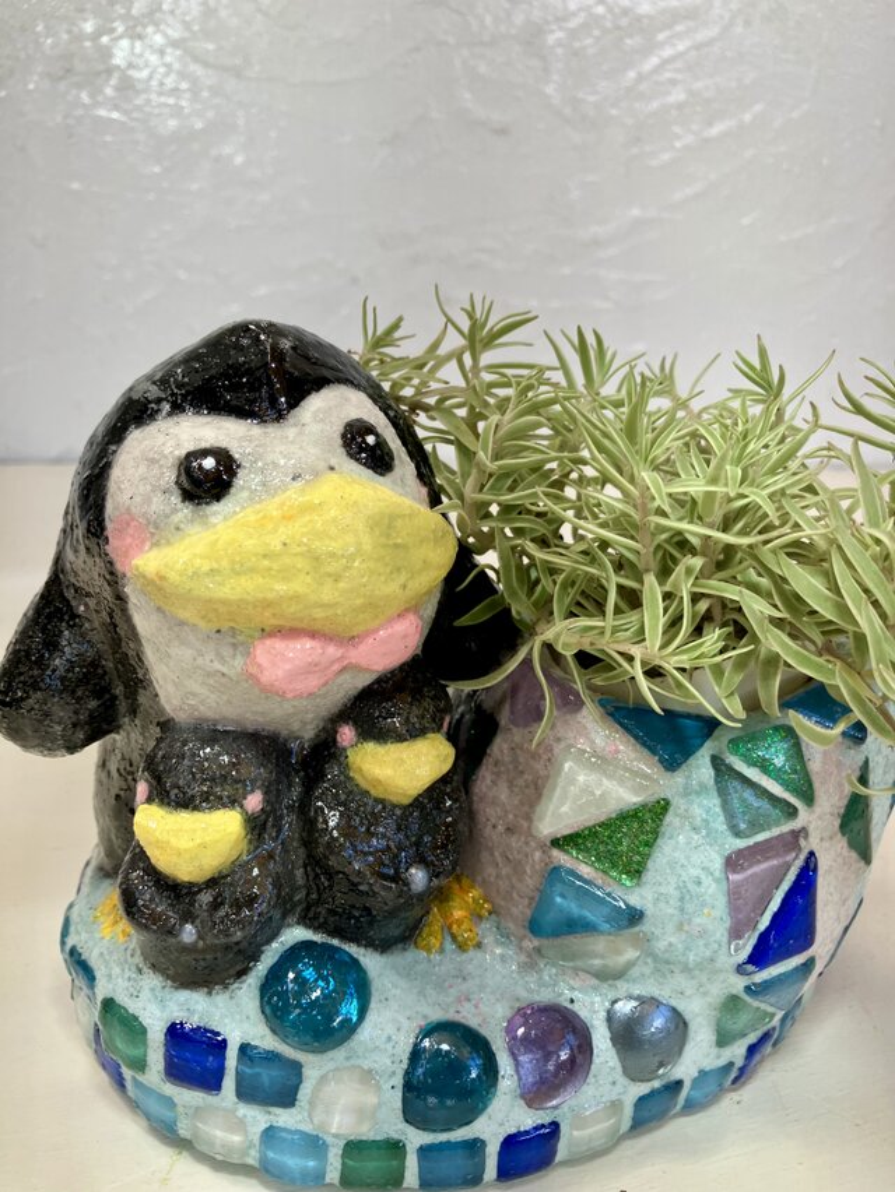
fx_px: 965
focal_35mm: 28
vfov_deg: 63.4
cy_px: 596
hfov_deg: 49.8
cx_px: 448
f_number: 1.8
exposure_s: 1/110
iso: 20
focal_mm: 3.99
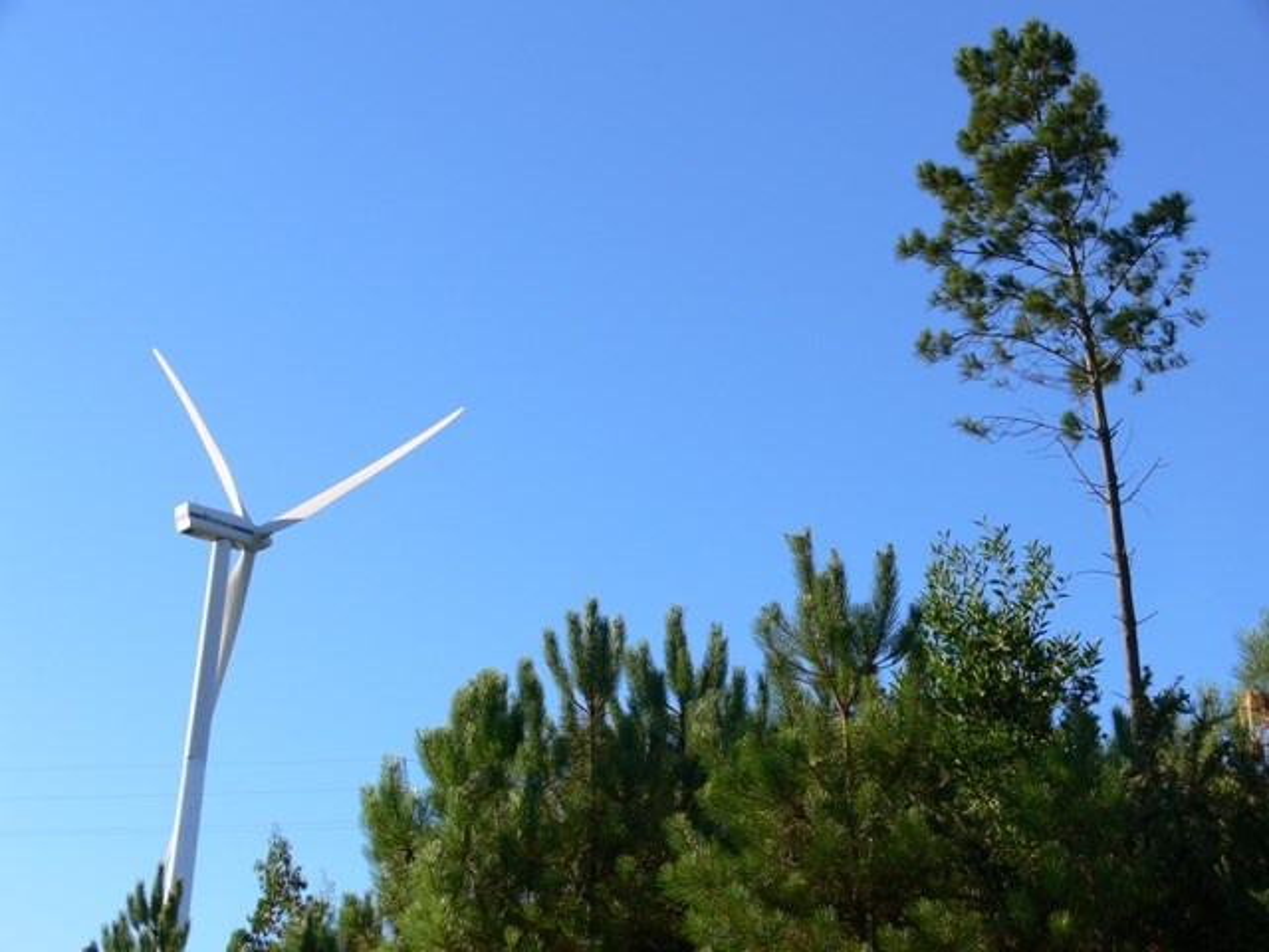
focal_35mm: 67
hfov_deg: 29.0
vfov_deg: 21.9
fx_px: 2456
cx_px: 634
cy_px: 476
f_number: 5.6
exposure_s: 1/160
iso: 80
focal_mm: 14.1
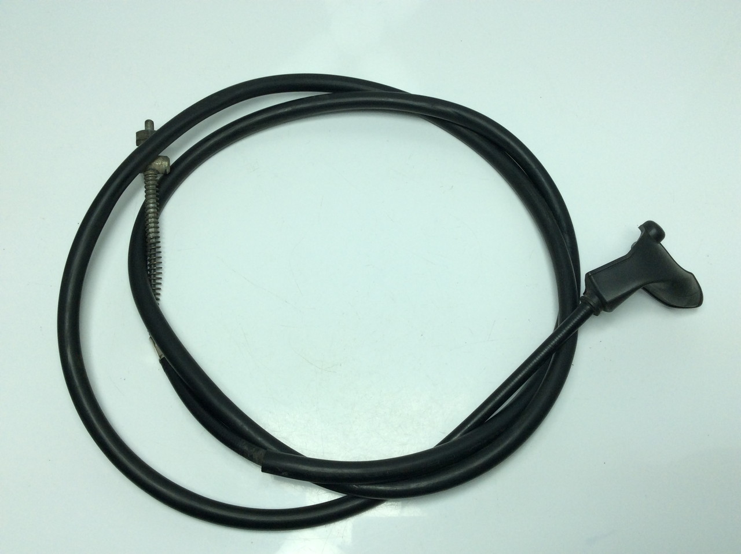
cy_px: 277
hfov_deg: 56.9
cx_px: 370
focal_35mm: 32
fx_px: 684
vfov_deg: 44.1
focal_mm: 3.3
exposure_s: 1/529
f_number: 2.4
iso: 32
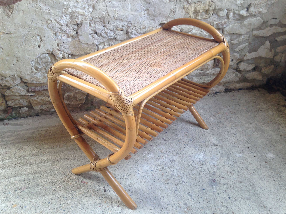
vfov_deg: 42.9
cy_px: 107
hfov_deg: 55.4
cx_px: 143
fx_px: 273
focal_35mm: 33
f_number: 2.4
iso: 50
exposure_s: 1/60
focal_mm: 4.12
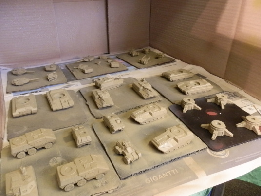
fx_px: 211
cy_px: 98
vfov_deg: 49.7
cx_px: 130
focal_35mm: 28
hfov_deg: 63.4
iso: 400
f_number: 3.1
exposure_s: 1/20
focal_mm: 5
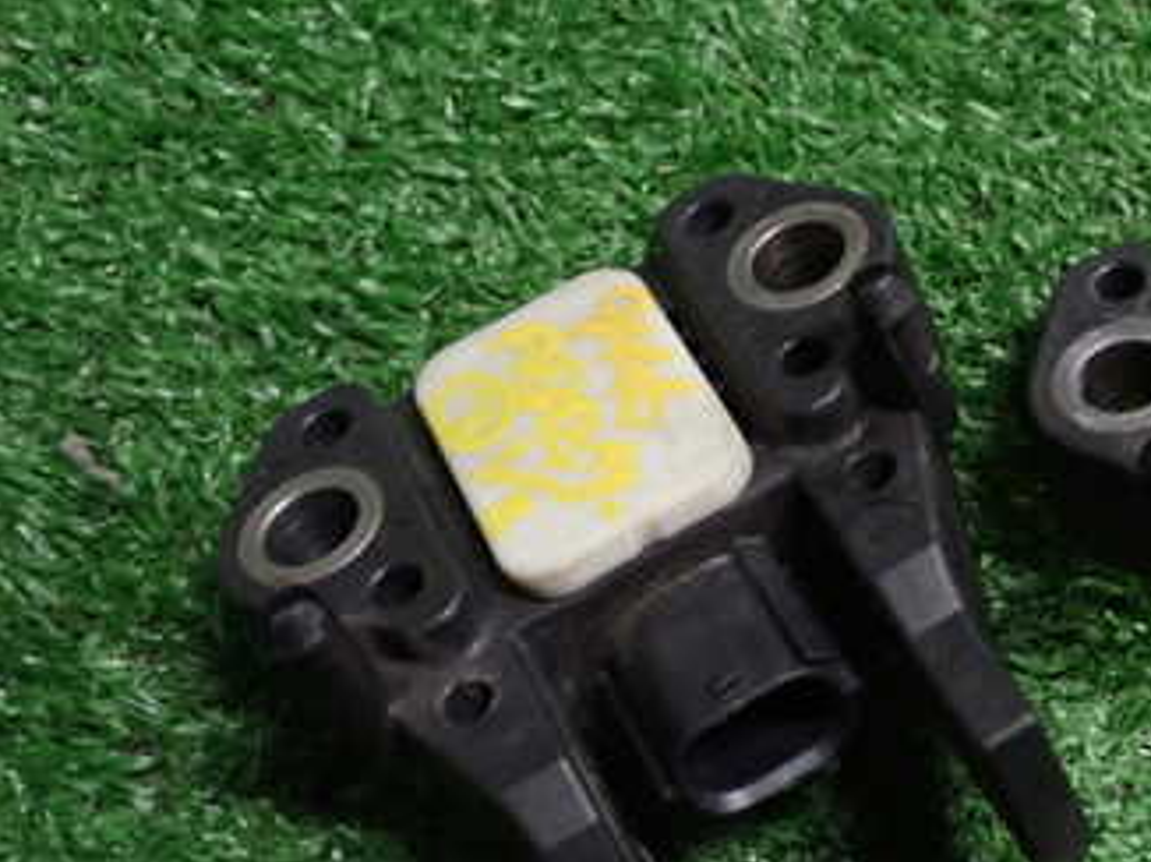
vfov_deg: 20.9
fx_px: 2326
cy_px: 590
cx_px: 1052
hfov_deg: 26.8
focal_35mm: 70
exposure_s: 1/30
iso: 800
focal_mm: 6.83
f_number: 2.7
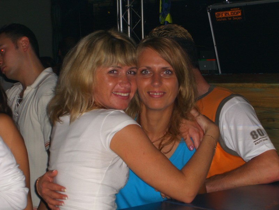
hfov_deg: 20.7
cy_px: 105
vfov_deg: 15.6
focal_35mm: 95
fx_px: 766
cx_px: 140
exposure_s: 1/60
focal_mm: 19.7
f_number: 4.8
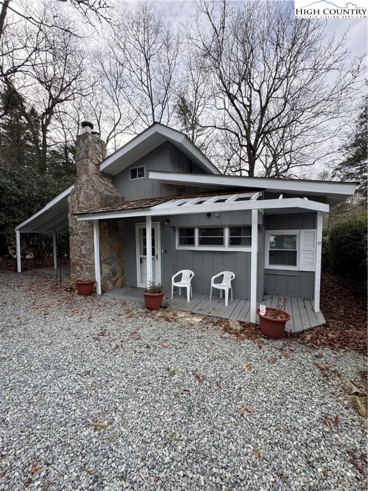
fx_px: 198
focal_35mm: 14
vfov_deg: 102.1
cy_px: 246
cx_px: 184
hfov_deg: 85.7
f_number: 2.2
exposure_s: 1/252
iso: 40
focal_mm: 2.22
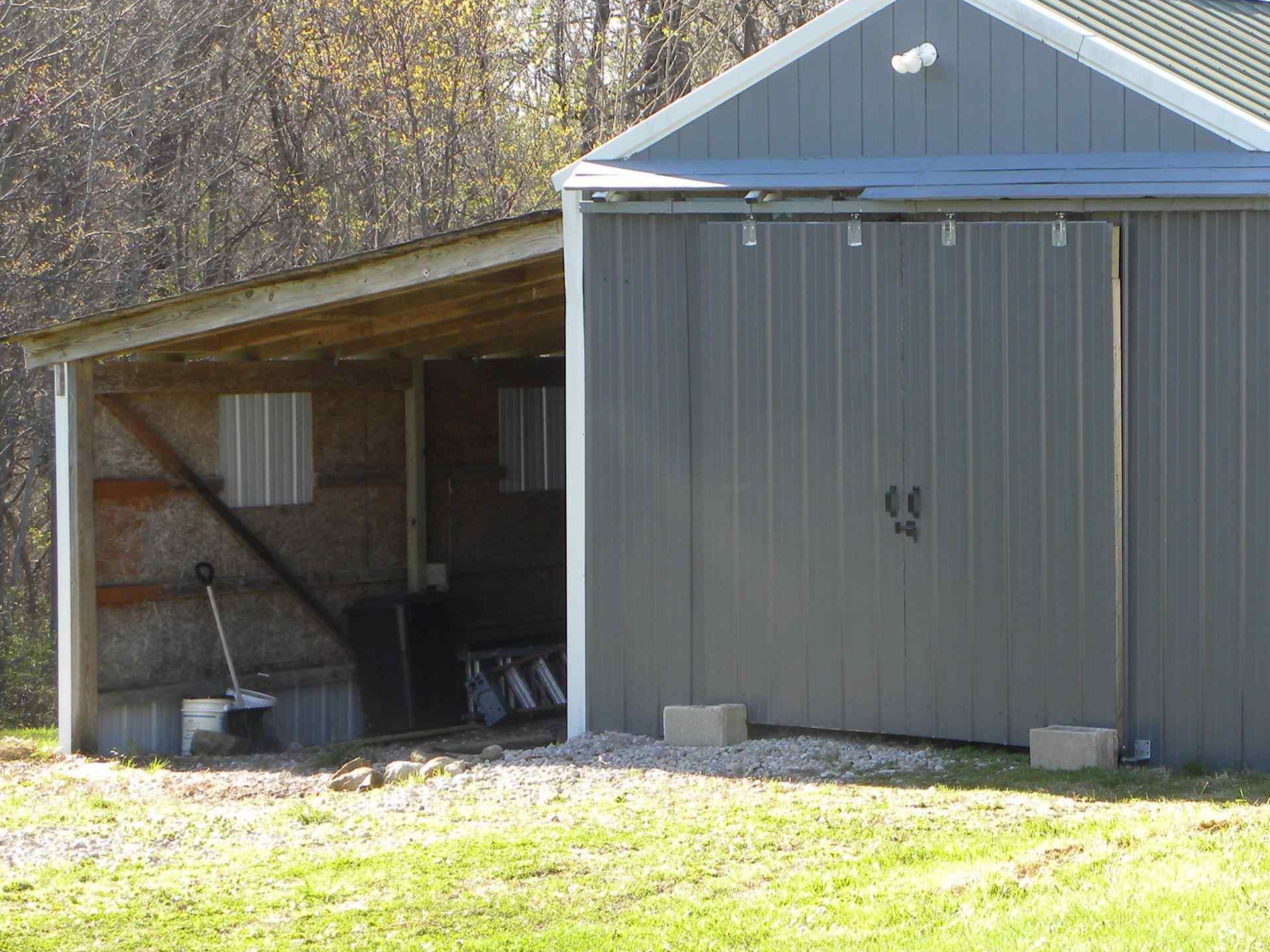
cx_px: 915
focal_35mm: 120
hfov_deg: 16.4
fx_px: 4403
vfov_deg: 12.3
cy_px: 463
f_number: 4
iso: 64
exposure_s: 1/127
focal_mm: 13.4
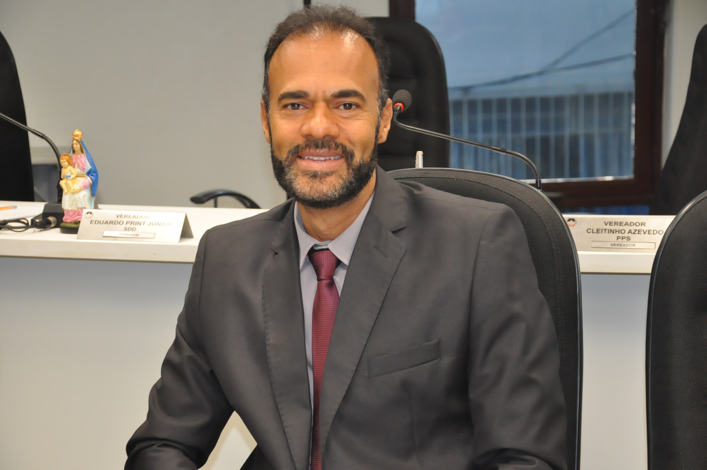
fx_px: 1706
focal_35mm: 87
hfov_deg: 23.4
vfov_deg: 15.7
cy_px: 235
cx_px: 354
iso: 2000
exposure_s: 1/80
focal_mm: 58
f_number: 5
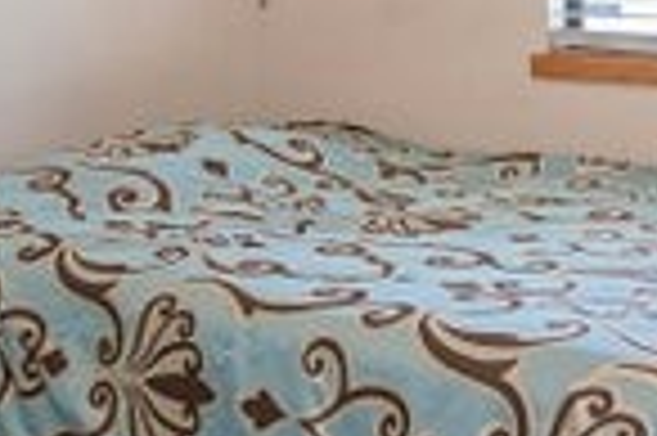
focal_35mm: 74
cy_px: -81
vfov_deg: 17.6
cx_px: 410
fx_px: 1349
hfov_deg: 27.3
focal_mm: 10
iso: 400
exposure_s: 1/100
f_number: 5.6
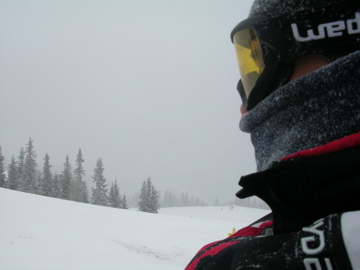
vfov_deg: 37.7
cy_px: 135
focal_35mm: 38
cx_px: 180
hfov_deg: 49.0
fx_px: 395
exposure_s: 1/233
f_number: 5.6
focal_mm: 5.8
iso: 50
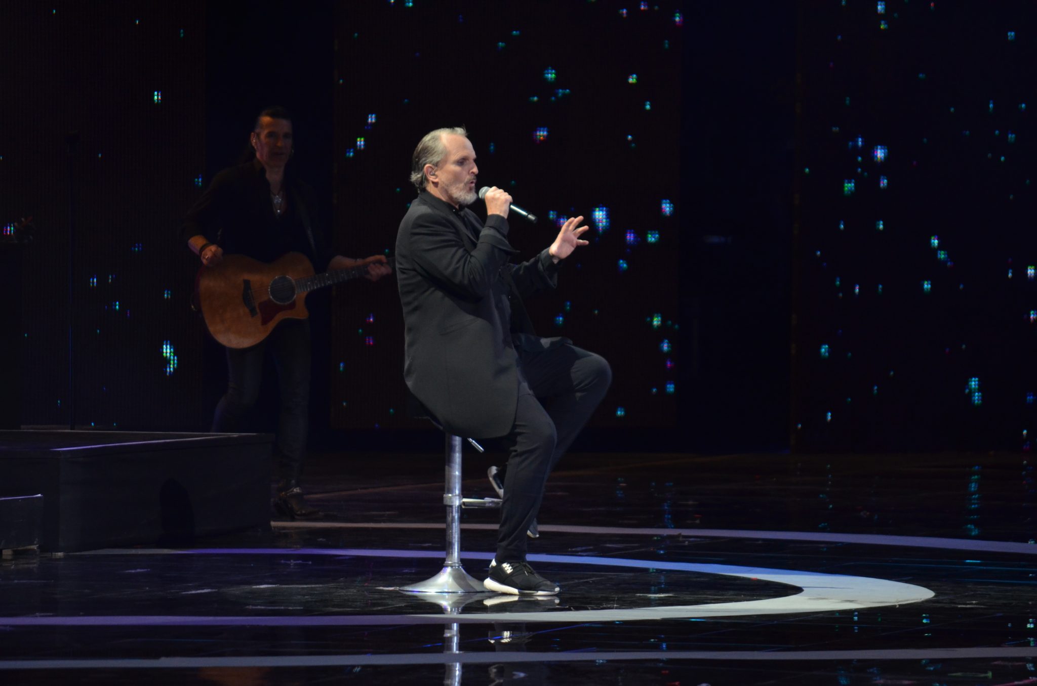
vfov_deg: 4.6
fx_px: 8623
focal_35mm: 300
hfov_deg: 6.9
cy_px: 343
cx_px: 518
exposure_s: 1/125
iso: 1000
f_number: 5.6
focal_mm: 200
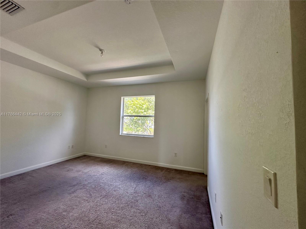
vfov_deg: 85.7
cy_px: 114
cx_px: 153
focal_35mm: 14
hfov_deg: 102.1
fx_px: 124
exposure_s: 1/99
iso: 160
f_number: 2.2
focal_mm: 2.22
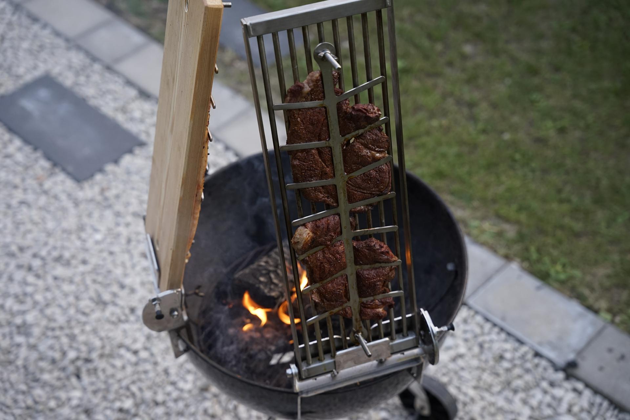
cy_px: 210
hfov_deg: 36.5
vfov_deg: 24.8
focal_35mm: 55
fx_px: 955
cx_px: 315
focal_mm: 54.6
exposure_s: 1/160
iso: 640
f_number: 3.2
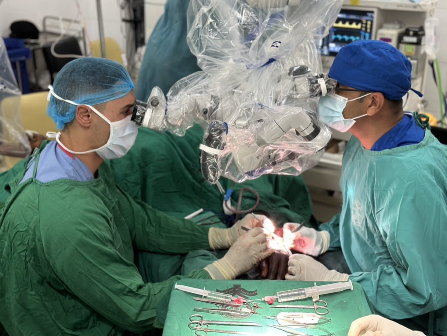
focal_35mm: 48
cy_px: 168
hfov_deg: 39.6
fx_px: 620
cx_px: 224
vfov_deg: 30.3
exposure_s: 1/50
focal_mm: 6.86
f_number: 1.78
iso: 160
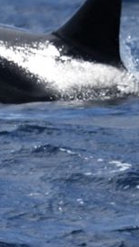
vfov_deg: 1.2
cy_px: 34
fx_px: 11946
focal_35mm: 1826
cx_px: -28
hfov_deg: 0.7
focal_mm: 600
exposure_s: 1/8000
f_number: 6.3
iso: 1000
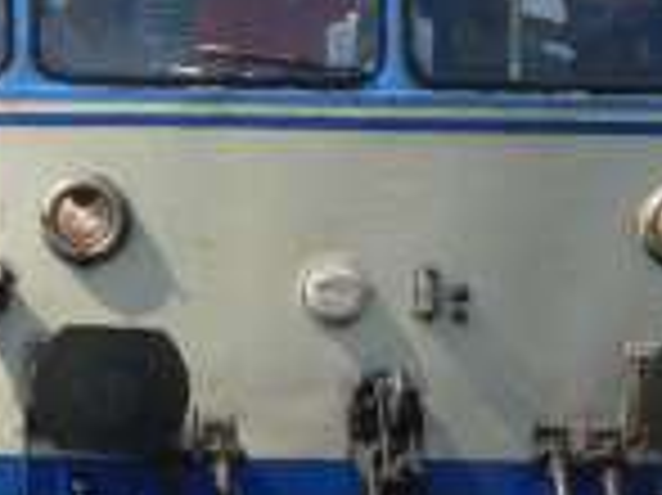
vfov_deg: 1.9
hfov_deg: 2.6
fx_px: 14561
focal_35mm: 762
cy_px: 256
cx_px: 606
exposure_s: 1/500
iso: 100
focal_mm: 36.1
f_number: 5.6
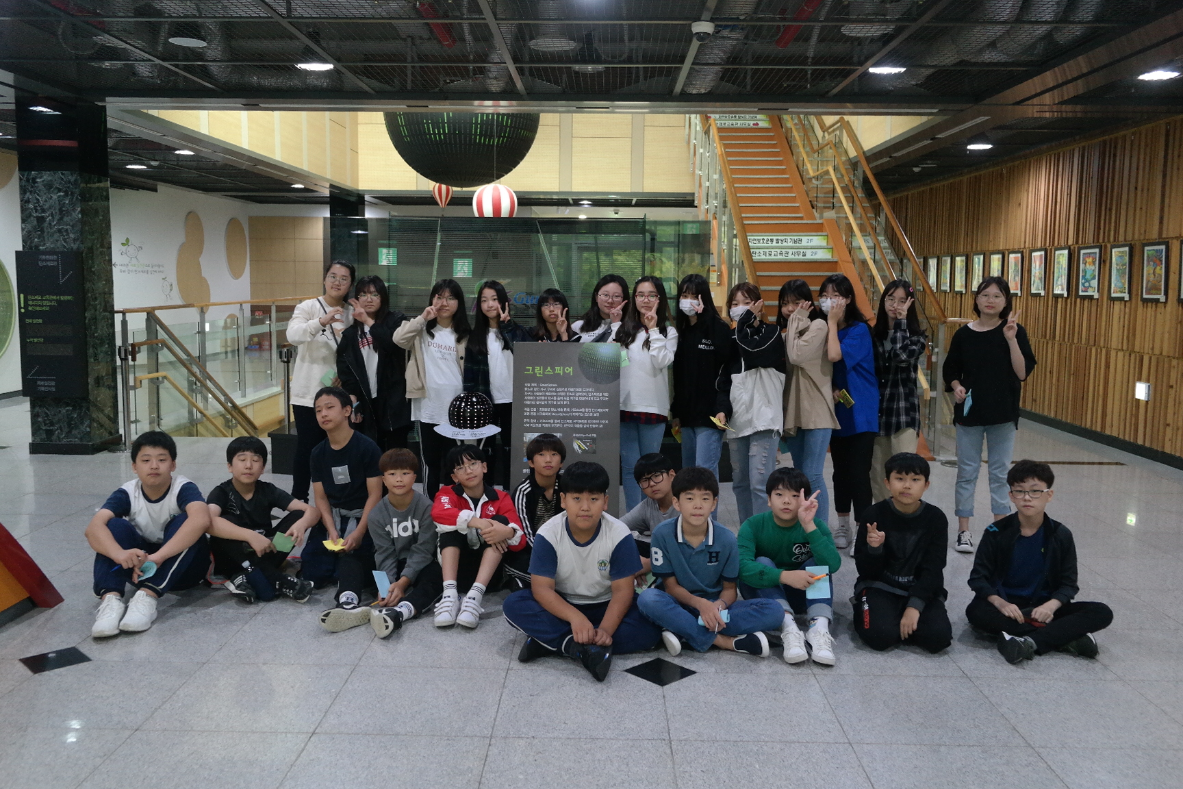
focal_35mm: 30
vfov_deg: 43.6
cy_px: 394
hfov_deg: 61.9
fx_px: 986
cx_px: 592
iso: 1600
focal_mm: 20
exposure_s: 1/40
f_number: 3.5
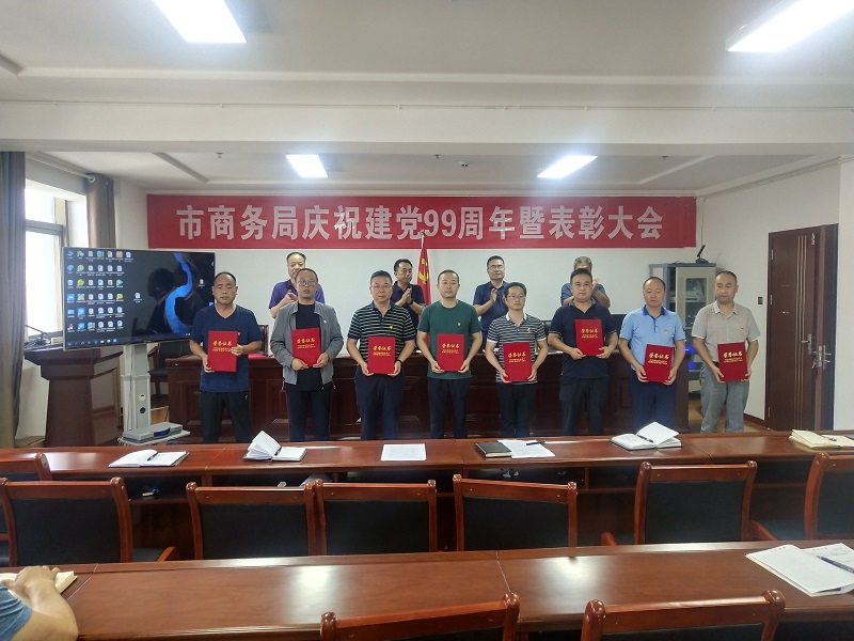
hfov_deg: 60.0
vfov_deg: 46.8
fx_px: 740
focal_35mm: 30
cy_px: 320
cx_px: 427
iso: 244
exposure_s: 1/100
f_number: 1.8
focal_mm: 3.95
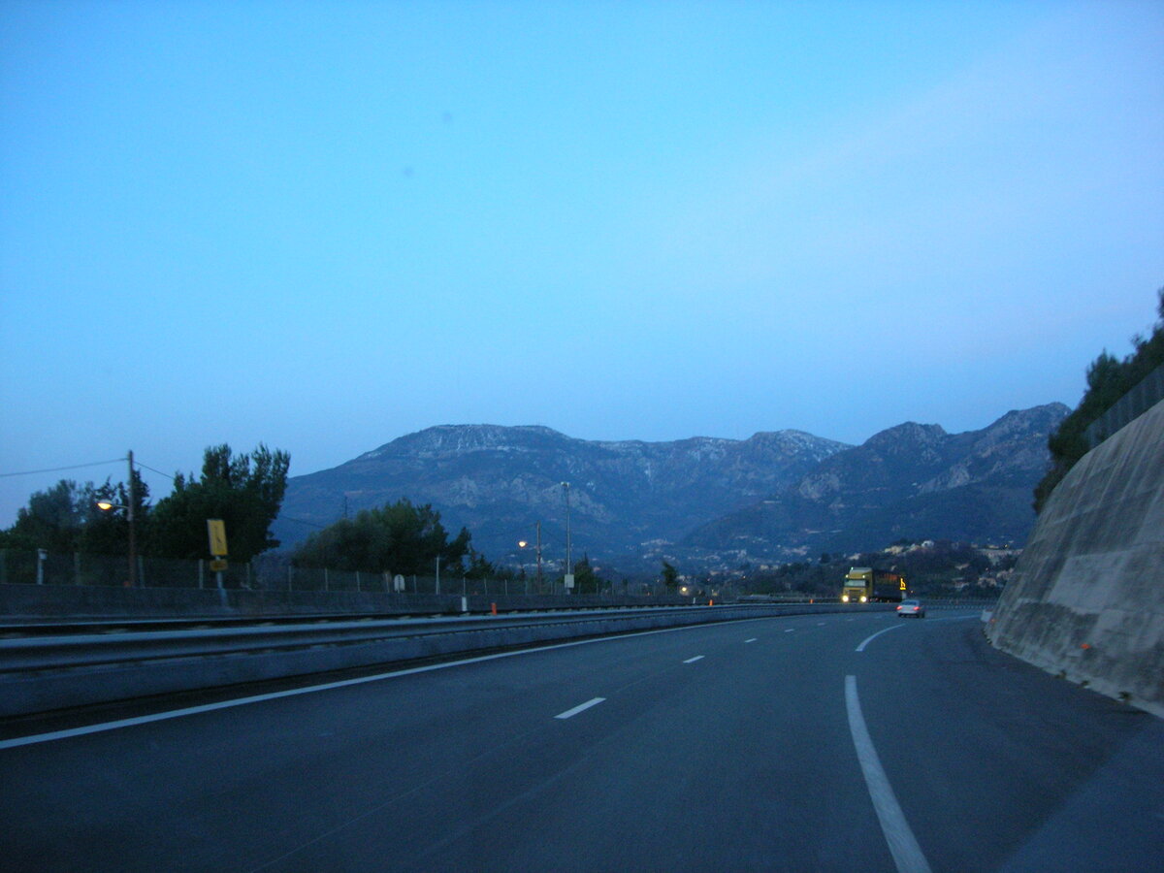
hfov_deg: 49.0
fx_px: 1278
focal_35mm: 38
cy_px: 436
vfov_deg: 37.7
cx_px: 582
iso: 200
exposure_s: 1/60.6
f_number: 2.8
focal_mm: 7.8
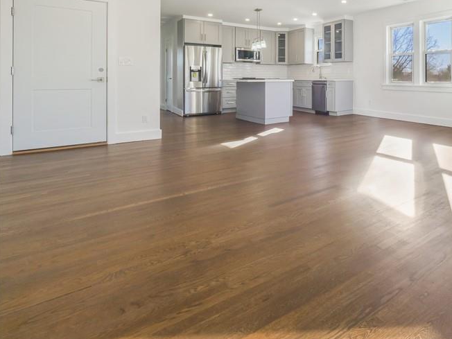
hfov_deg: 70.0
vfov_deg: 57.8
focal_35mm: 22
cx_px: 352
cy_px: 82
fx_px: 287
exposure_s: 1/80
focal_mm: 7
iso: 800
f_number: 8
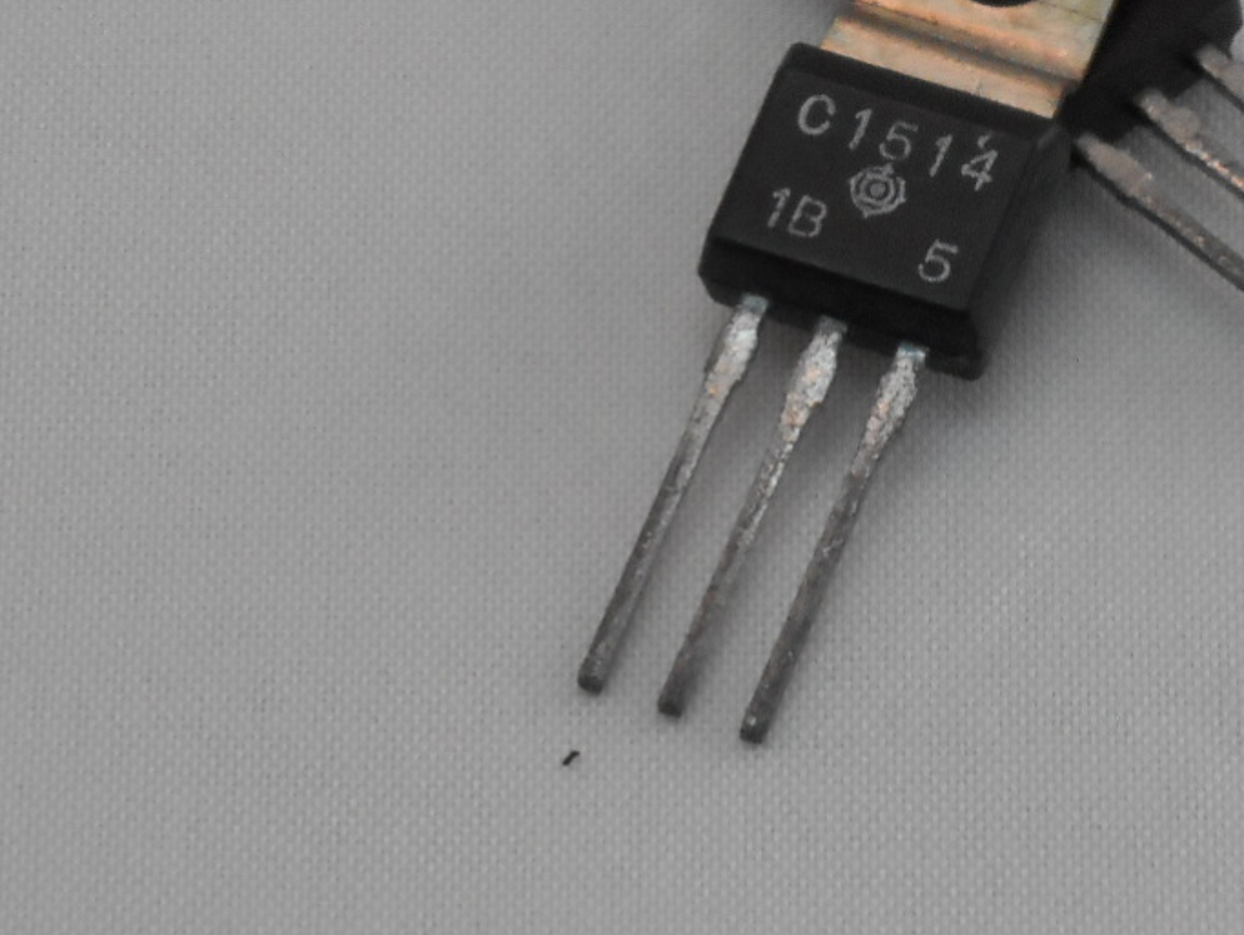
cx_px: 809
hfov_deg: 5.1
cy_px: 36
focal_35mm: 389
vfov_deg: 3.8
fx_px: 13987
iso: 280
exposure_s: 1/60
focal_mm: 20.9
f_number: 5.9
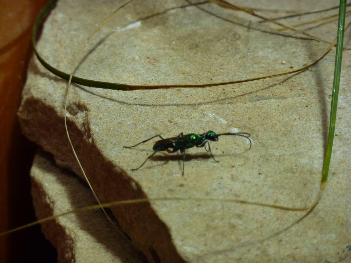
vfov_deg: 6.1
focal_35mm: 242
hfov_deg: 8.2
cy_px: 132
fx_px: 2454
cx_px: 176
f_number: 4.7
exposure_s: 1/100
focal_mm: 39.7
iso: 320
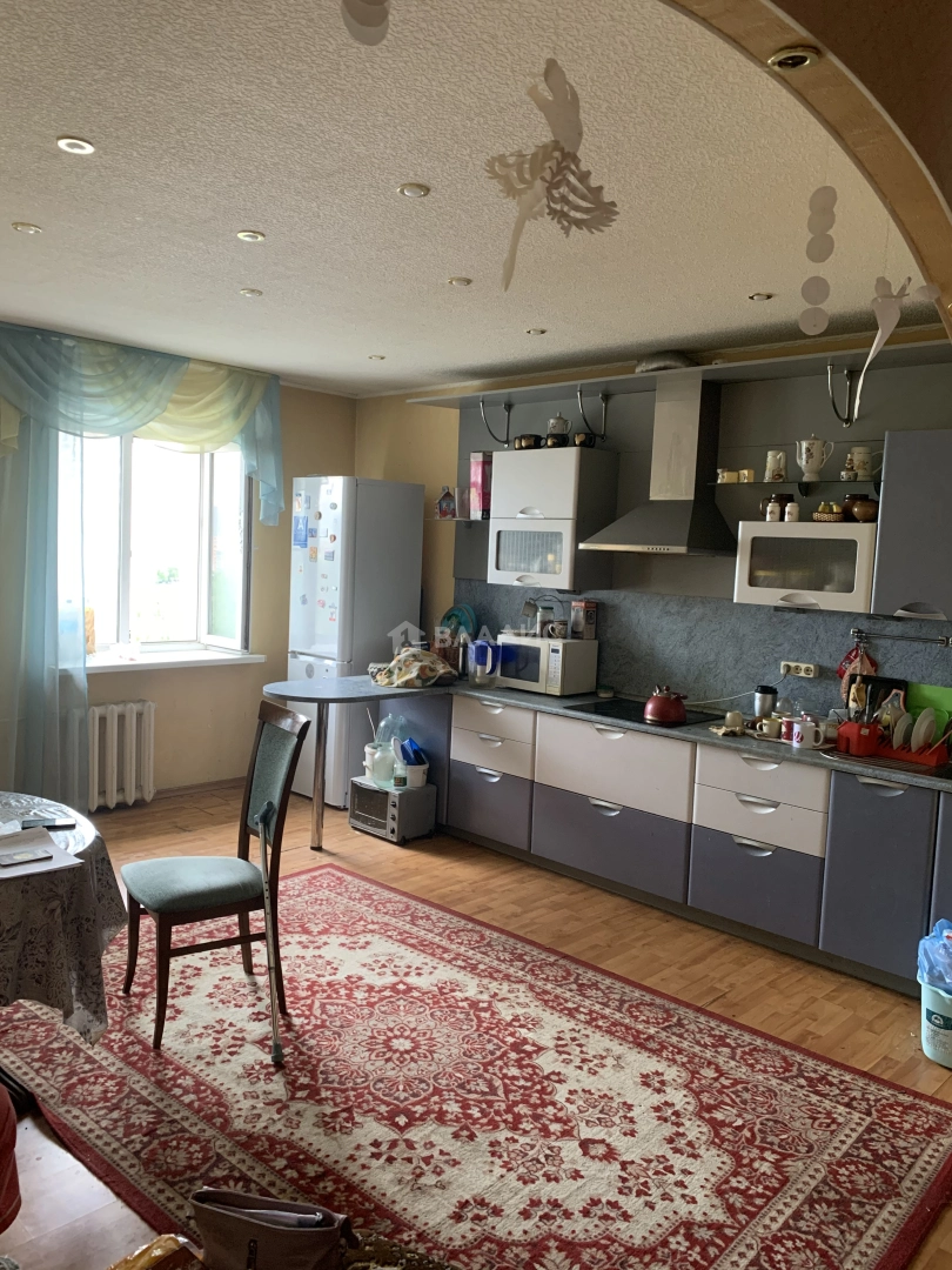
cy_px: 635
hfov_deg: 53.1
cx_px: 476
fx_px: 953
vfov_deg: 67.3
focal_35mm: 26
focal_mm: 4.25
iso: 250
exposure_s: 1/60
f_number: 1.8
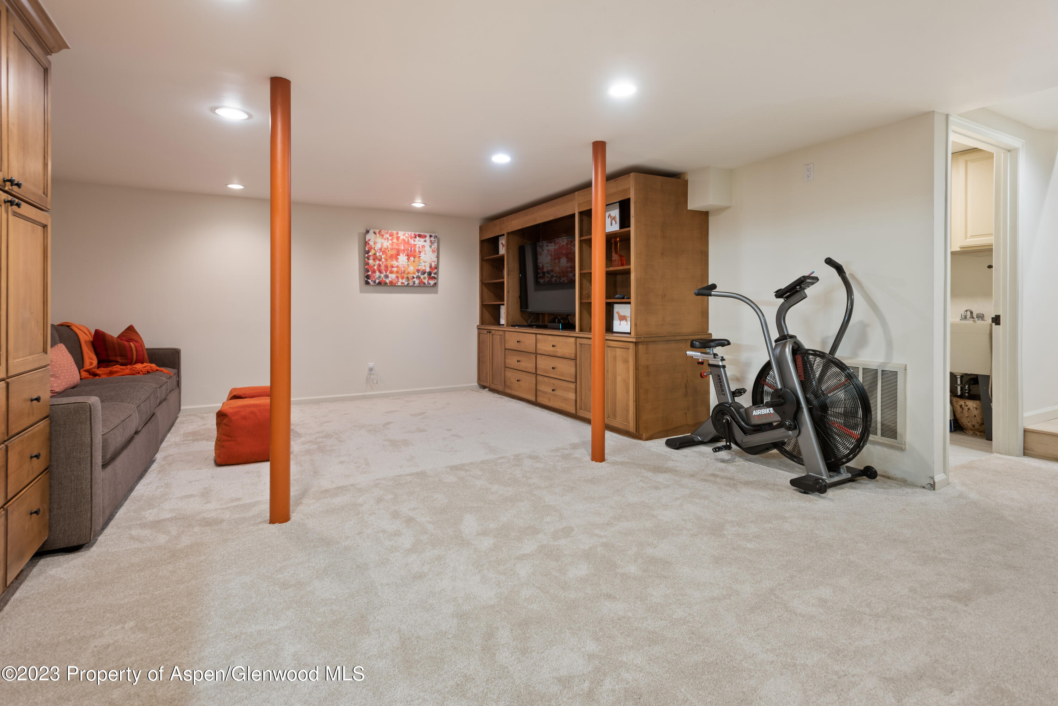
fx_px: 500
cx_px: 529
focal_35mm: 17
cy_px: 353
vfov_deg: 70.5
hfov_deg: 93.3
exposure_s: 2.5
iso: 100
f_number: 7.1
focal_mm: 17
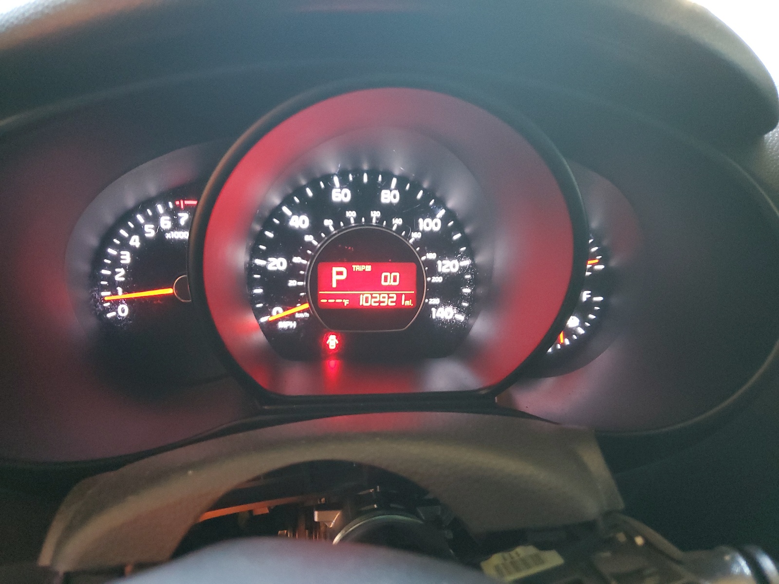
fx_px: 585
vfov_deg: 53.1
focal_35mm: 26
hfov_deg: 67.3
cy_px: 292
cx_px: 390
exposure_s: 1/20
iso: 303
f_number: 1.5
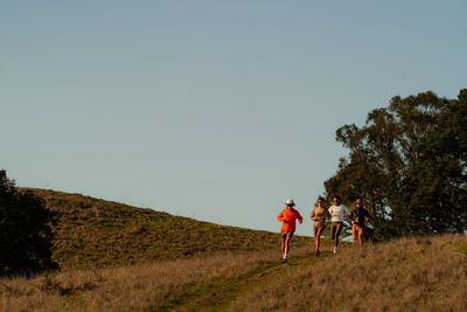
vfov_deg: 6.9
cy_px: 156
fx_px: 2595
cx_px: 234
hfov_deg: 10.3
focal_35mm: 200
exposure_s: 1/3200
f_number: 3.5
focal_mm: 200
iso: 200
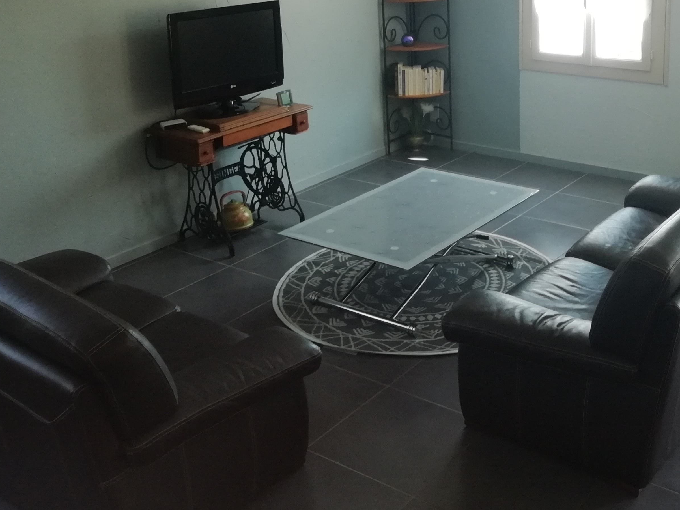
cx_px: 440
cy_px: 92
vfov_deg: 31.2
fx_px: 884
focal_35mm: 45
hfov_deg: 41.7
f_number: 2.2
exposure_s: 1/50
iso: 64
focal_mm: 3.46
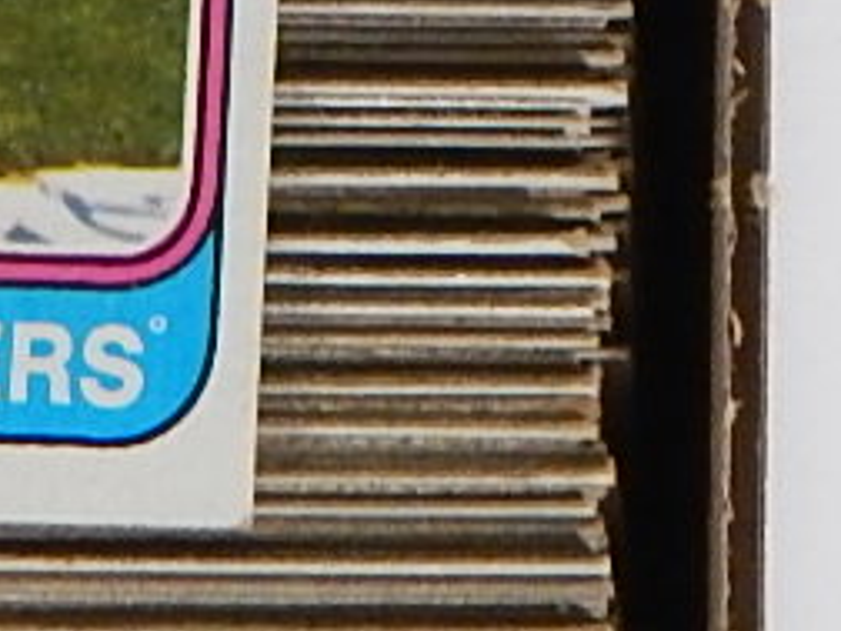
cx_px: 497
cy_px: -1159
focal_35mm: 273
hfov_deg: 7.3
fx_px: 6633
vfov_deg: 5.2
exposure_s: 1/30
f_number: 3.6
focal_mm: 7.7
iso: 360
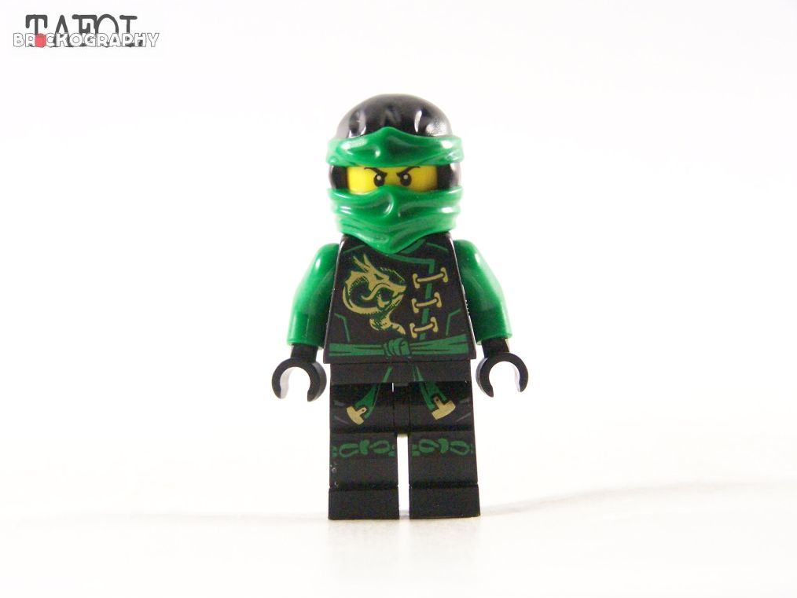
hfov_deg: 18.5
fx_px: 2441
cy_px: 300
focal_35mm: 106
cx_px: 402
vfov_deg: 14.0
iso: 400
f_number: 3.2
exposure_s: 1/60
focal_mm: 17.5
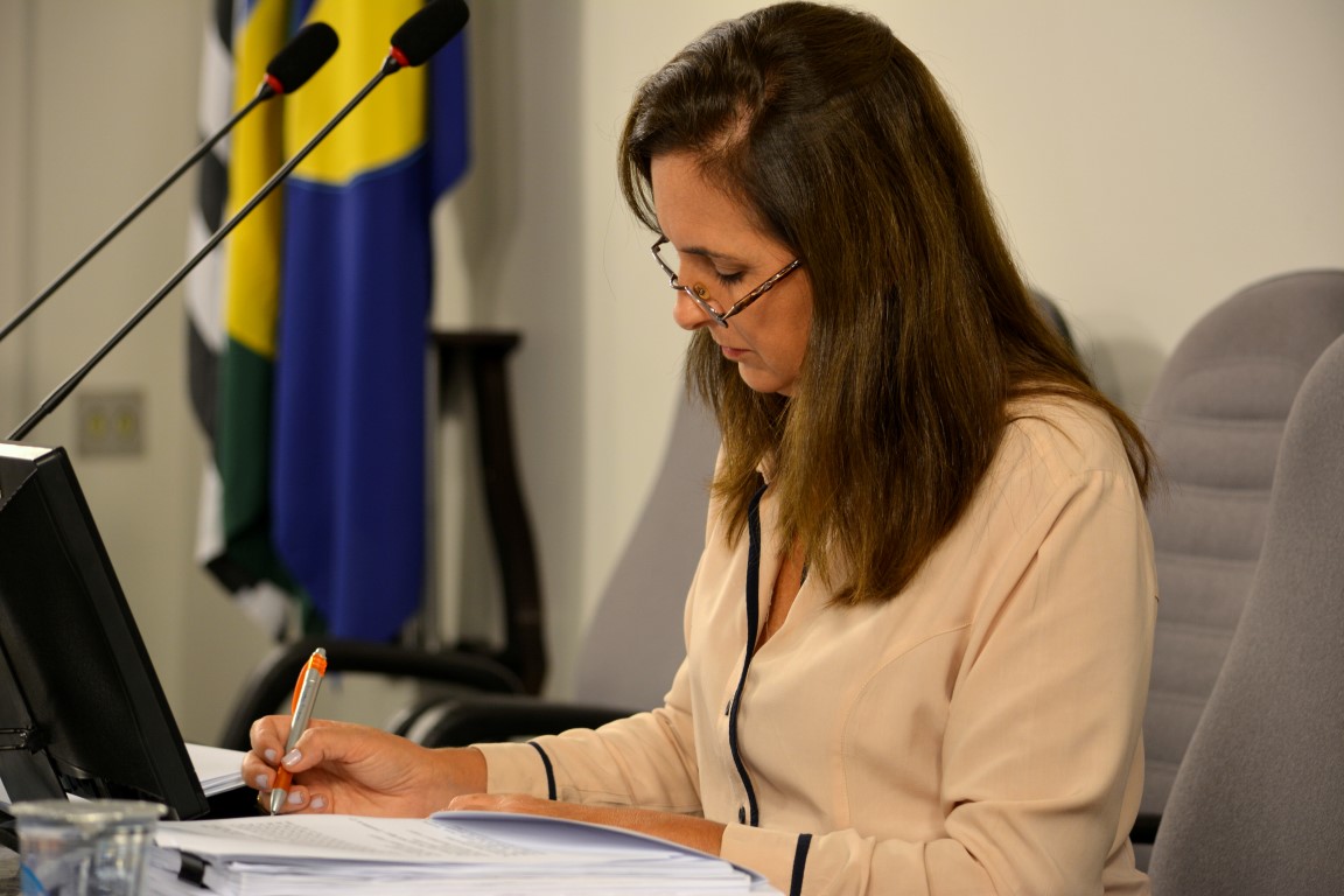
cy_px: 448
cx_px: 672
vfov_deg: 11.4
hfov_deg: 17.1
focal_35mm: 120
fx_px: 4480
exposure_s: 1/60
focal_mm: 80
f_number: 4.5
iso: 400
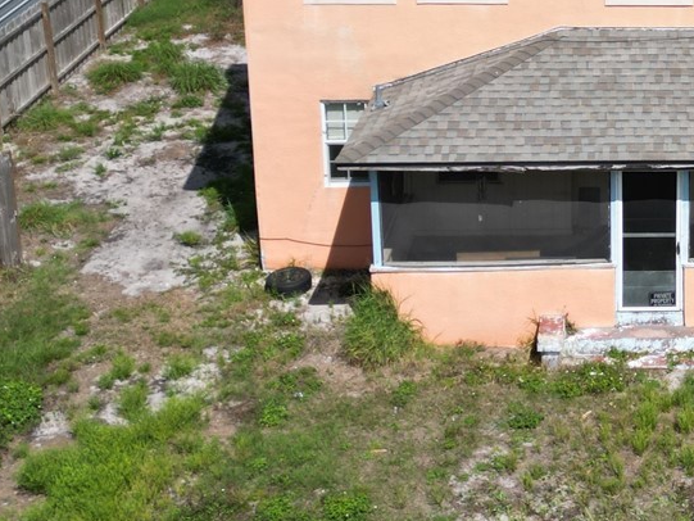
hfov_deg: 25.8
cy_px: -38
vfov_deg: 19.9
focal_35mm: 71
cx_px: 715
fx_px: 1424
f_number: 1.7
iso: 130
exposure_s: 1/5000
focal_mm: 6.72
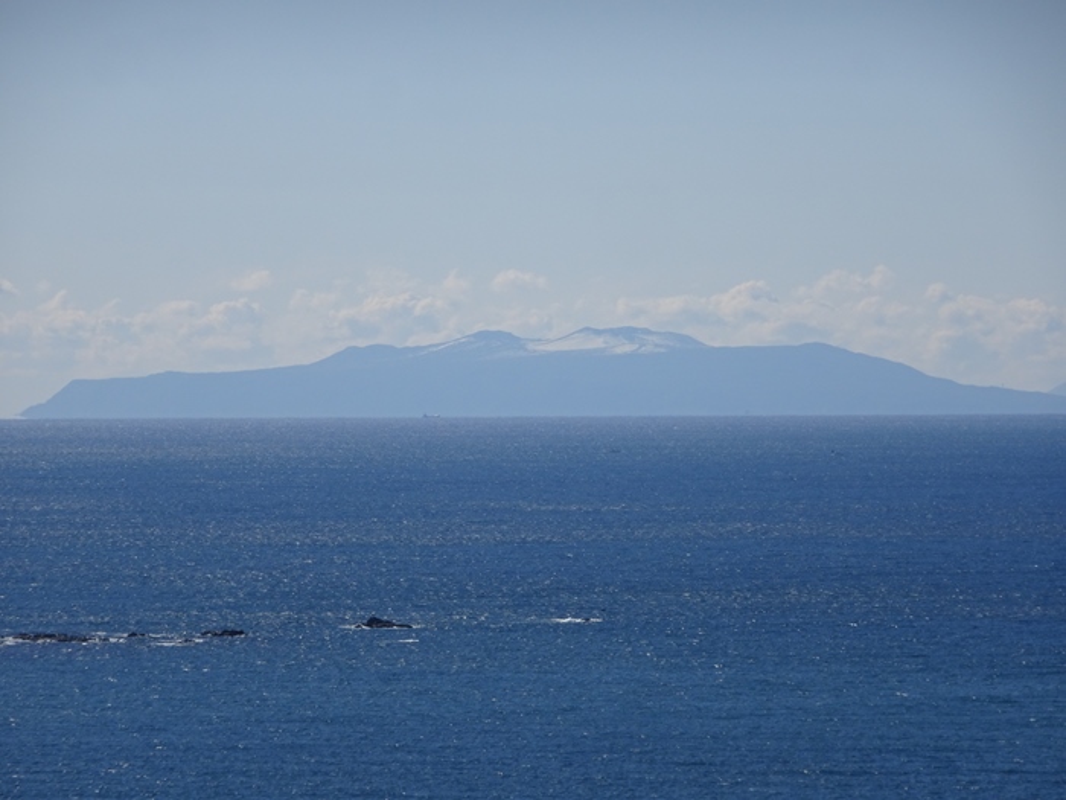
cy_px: 400
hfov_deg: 7.6
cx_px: 533
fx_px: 8068
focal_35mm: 262
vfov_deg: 5.7
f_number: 6.3
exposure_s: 1/800
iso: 80
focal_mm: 44.78
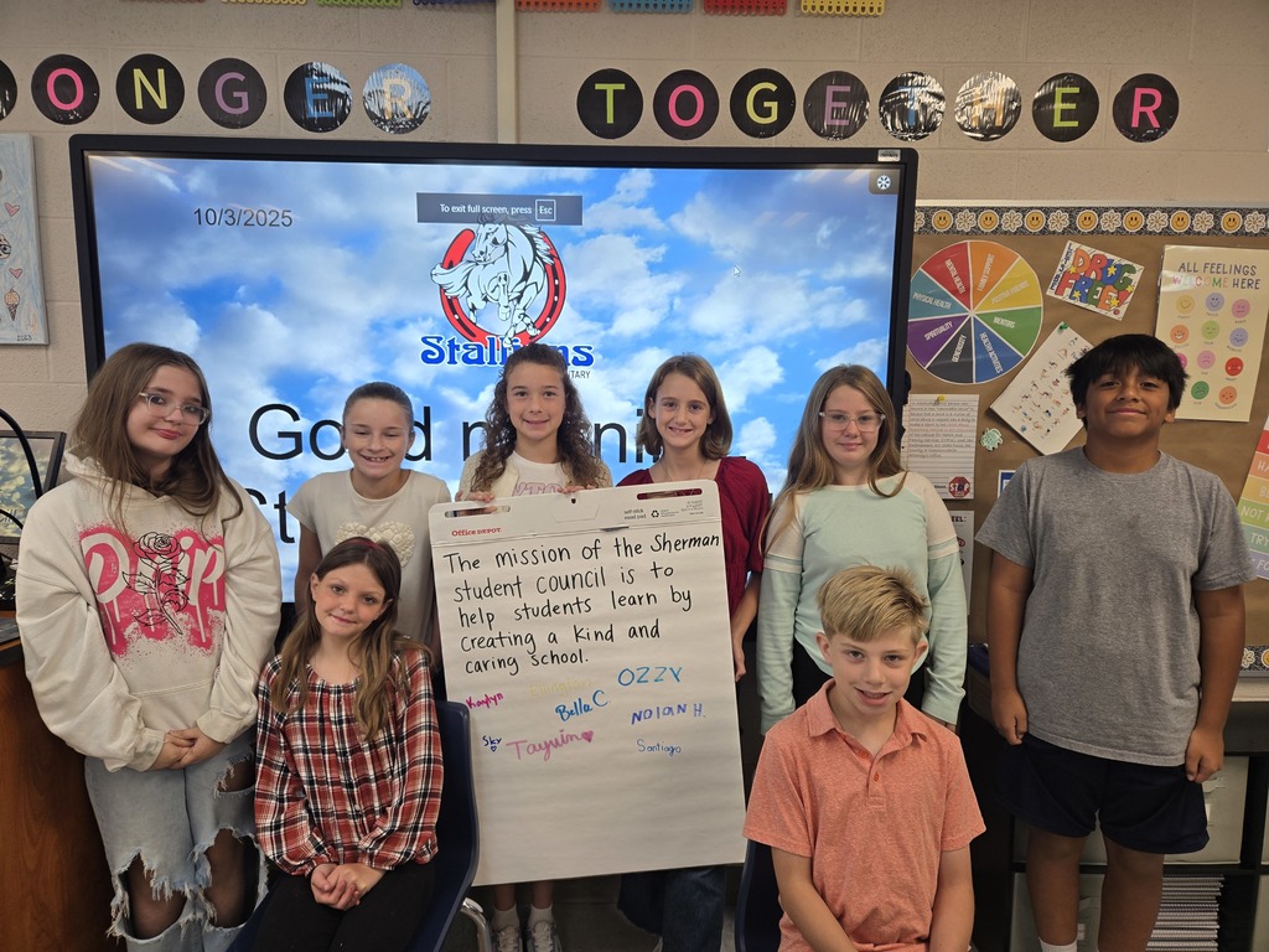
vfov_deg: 58.9
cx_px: 634
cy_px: 476
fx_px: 843
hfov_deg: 73.9
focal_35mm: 23
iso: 50
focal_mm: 5.4
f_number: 1.8
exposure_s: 1/60
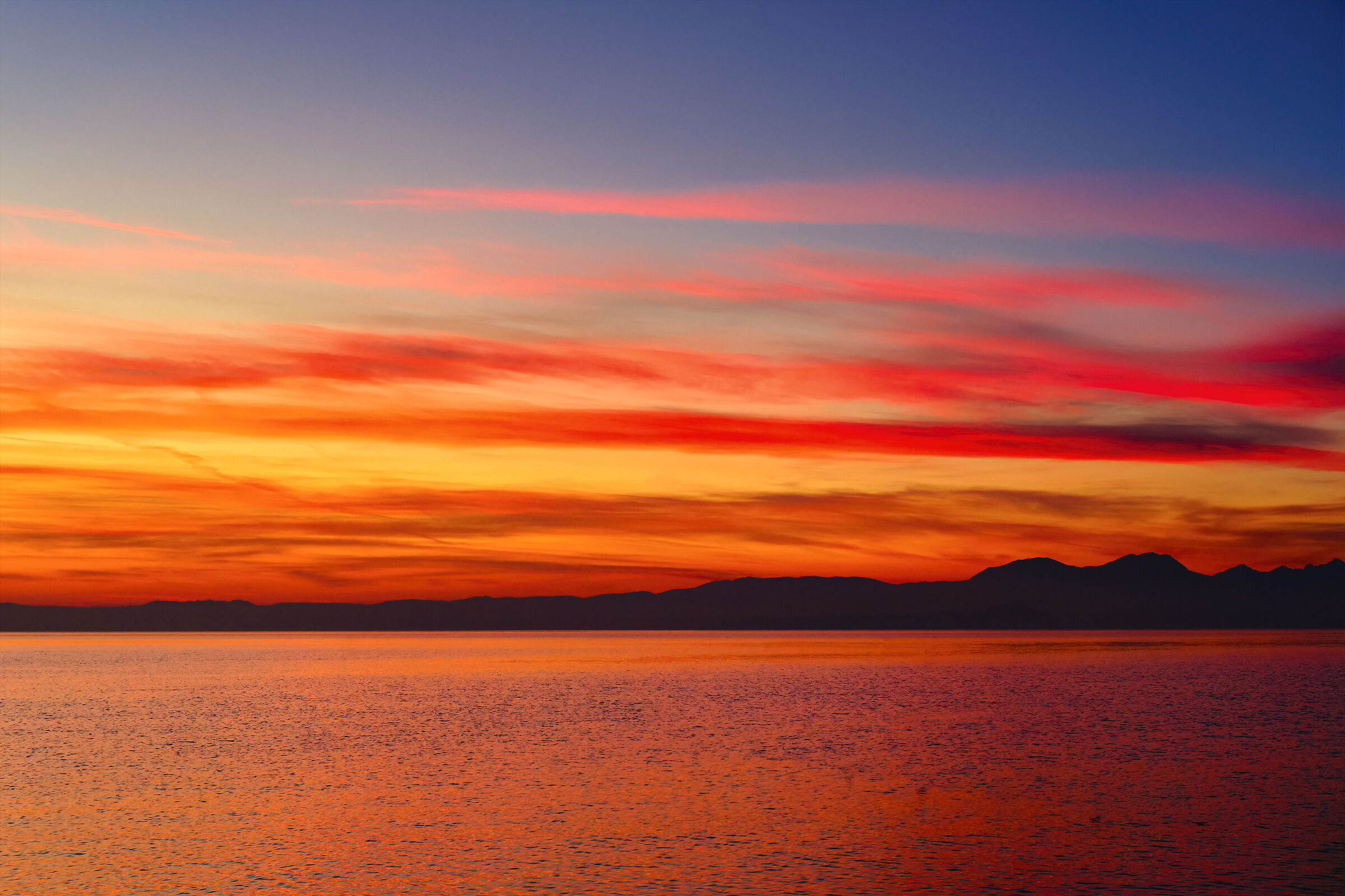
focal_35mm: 53
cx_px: 672
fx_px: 1980
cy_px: 448
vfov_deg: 25.5
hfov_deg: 37.5
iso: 800
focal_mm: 35
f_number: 5.6
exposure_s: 1/80
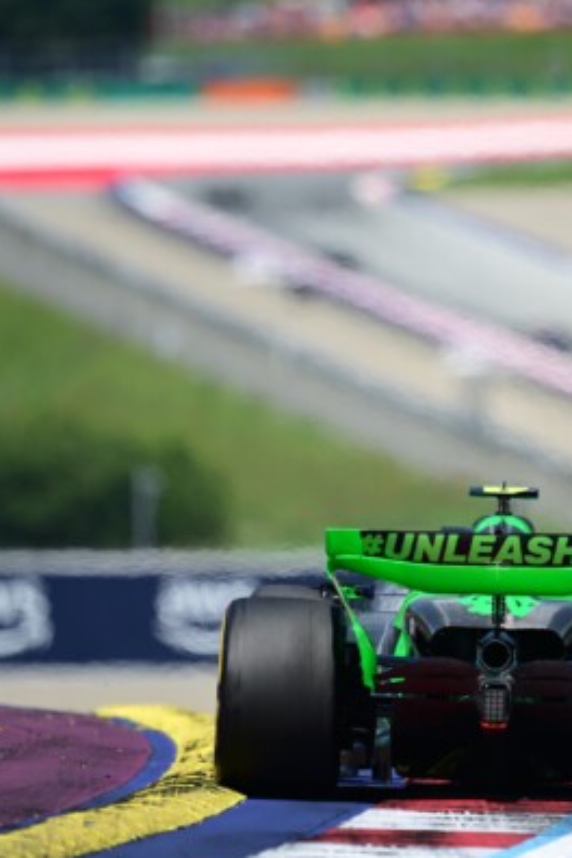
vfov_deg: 2.9
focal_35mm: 707
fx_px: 16849
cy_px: 447
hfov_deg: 1.9
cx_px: 505
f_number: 2.8
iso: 64
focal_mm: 400
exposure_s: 1/1250
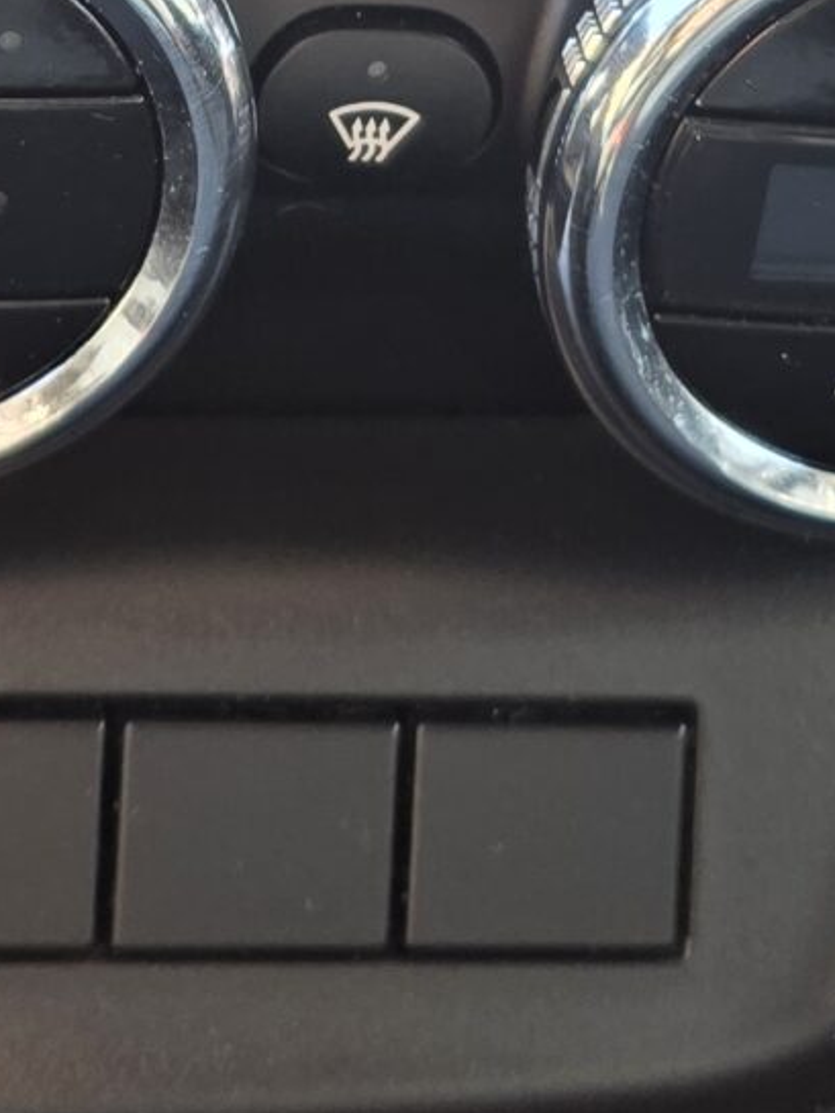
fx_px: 3472
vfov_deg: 16.4
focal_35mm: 108
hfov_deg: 13.6
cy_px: -609
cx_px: 171
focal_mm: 6.25
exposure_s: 1/180
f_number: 1.7
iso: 200
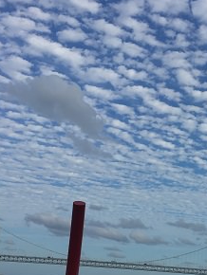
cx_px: 225
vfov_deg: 29.9
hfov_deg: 21.8
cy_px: 197
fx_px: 510
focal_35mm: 64
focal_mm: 4.15
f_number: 2.2
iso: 25
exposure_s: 1/1115
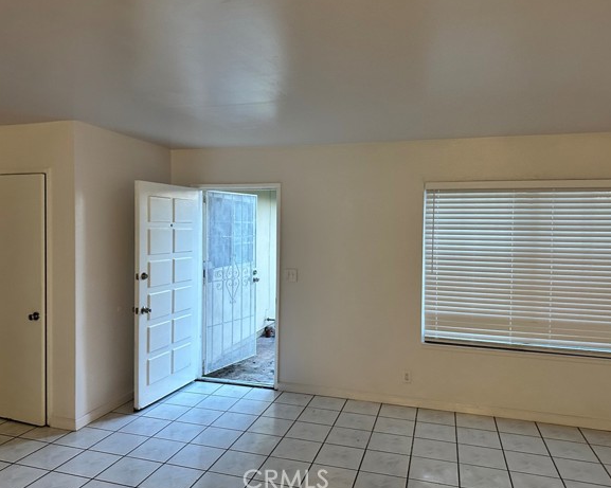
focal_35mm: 26
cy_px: 240
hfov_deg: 66.1
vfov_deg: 54.9
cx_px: 304
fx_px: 470
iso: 250
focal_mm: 6.86
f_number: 1.78
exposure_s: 1/60
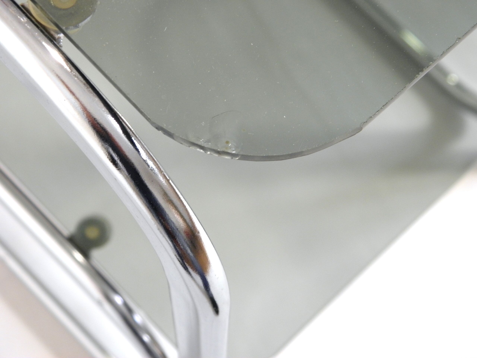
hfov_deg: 24.4
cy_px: 179
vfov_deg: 18.4
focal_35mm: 80
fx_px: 1102
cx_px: 238
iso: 200
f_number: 4.4
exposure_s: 1/13
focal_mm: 14.3
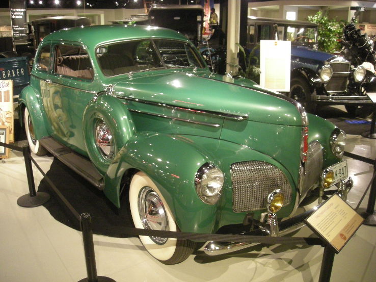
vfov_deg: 40.7
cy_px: 141
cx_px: 188
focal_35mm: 35
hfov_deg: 52.6
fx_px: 380
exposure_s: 1/8.6
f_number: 2.8
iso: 400
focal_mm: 5.7
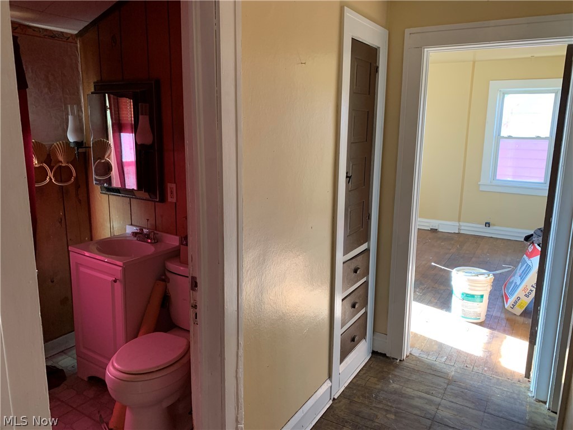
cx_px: 286
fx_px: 430
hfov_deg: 67.3
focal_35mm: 26
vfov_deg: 53.1
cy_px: 215
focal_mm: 4.25
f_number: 1.8
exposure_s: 1/60
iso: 160
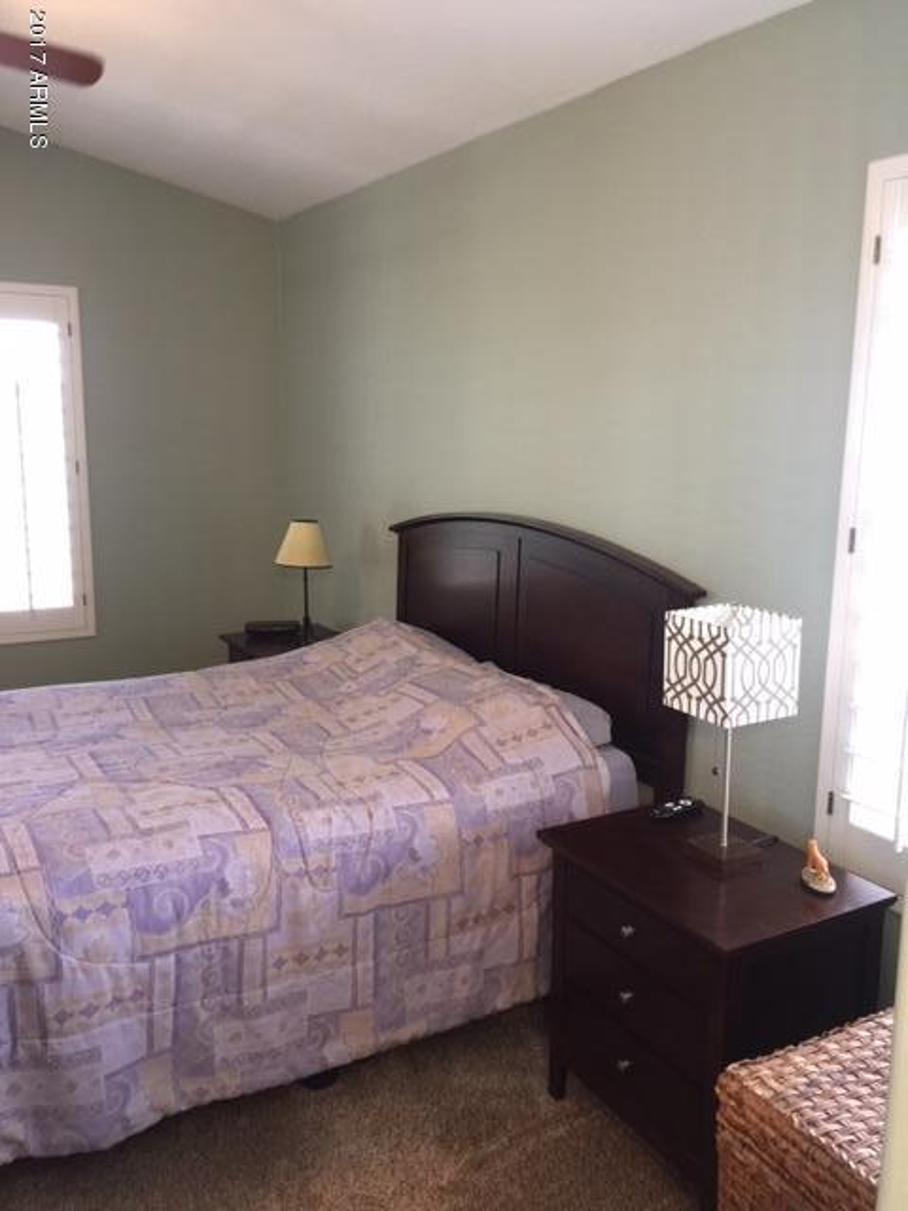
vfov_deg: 61.7
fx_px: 1014
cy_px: 606
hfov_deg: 48.2
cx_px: 454
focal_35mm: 29
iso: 100
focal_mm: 4.15
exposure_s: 1/15
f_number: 2.2
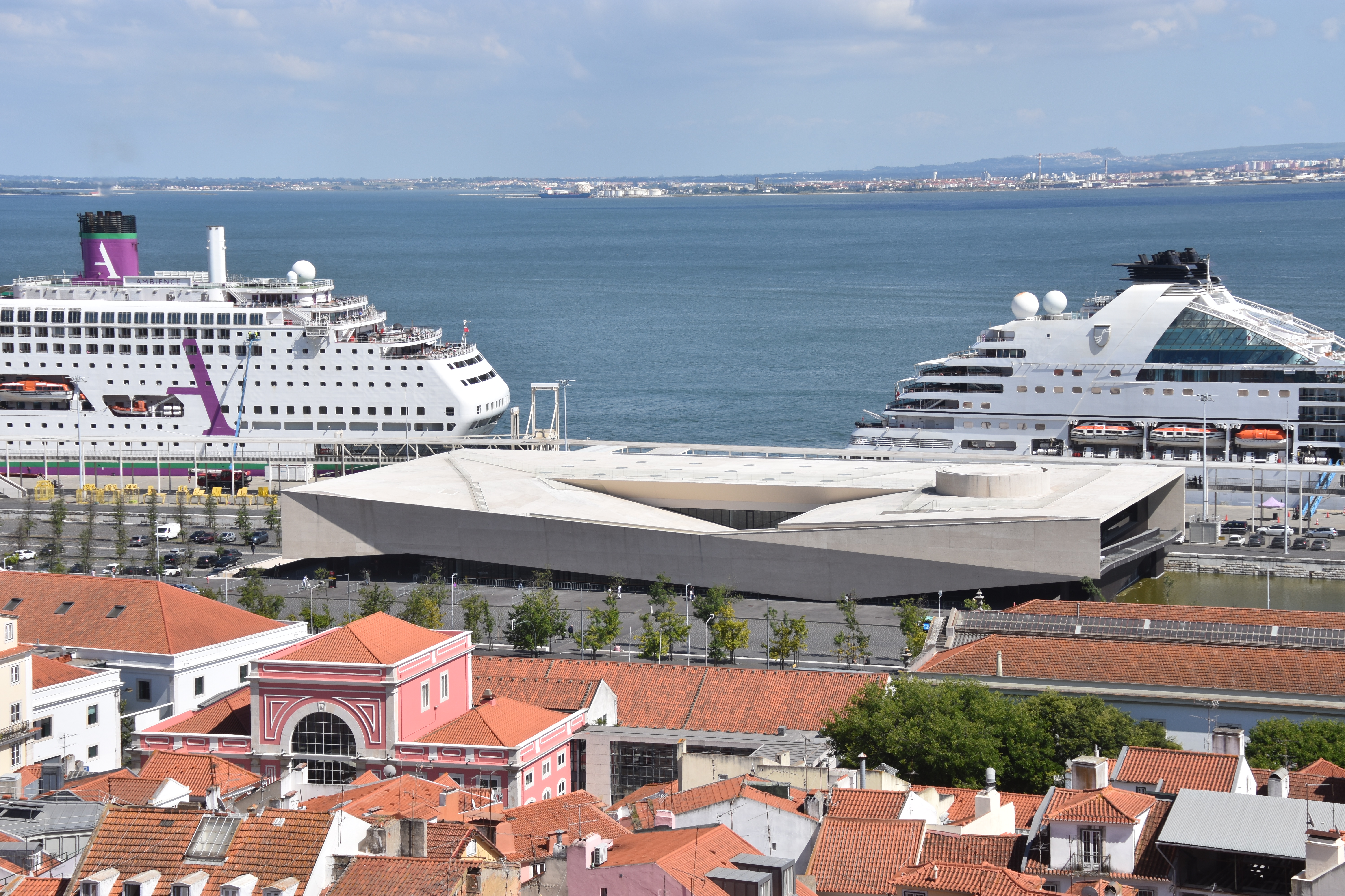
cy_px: 448
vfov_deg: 18.2
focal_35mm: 75
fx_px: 2802
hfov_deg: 27.0
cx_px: 672
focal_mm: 50
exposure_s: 1/500
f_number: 8
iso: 125
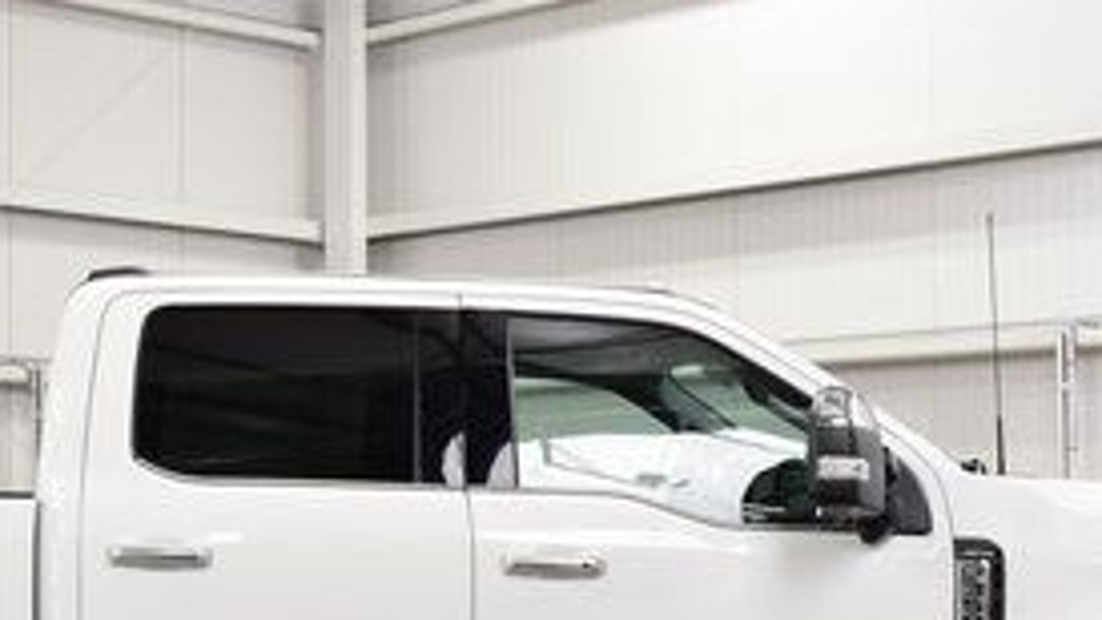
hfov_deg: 23.8
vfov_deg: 13.6
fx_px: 2571
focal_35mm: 88
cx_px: 225
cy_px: 598
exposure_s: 1/60
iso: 1100
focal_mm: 24
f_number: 8
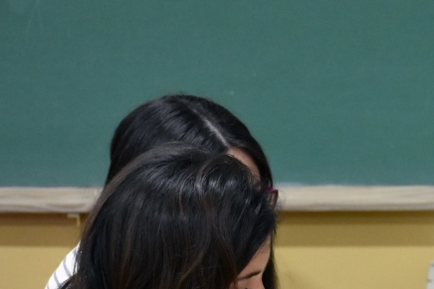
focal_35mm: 169
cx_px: 490
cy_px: 336
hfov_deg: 11.9
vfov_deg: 8.1
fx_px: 2038
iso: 2000
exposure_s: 1/60
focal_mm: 48
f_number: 4.5
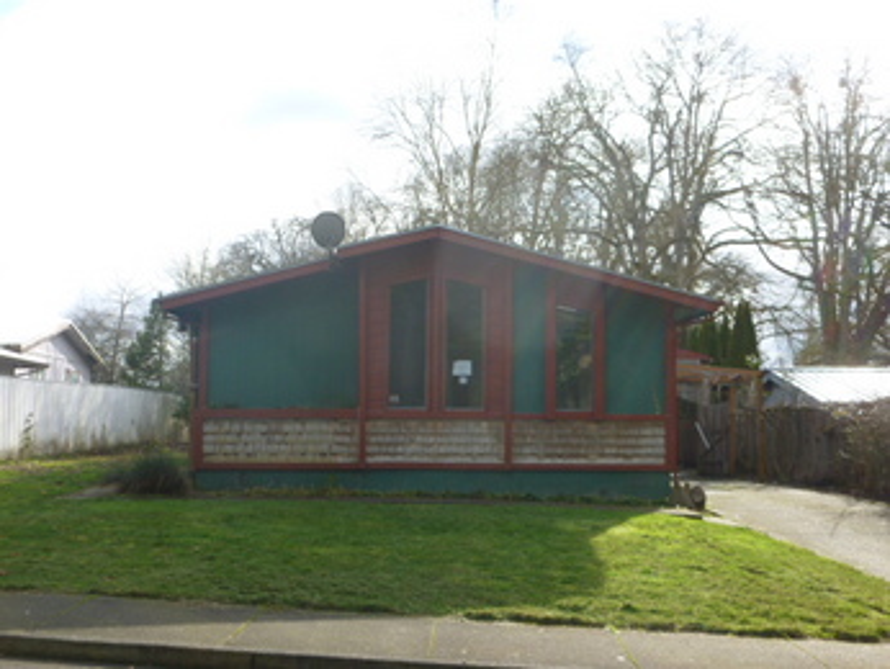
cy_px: 334
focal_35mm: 41
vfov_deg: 35.2
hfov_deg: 45.7
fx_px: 1055
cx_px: 445
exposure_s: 1/320
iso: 100
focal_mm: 7.4
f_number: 3.7
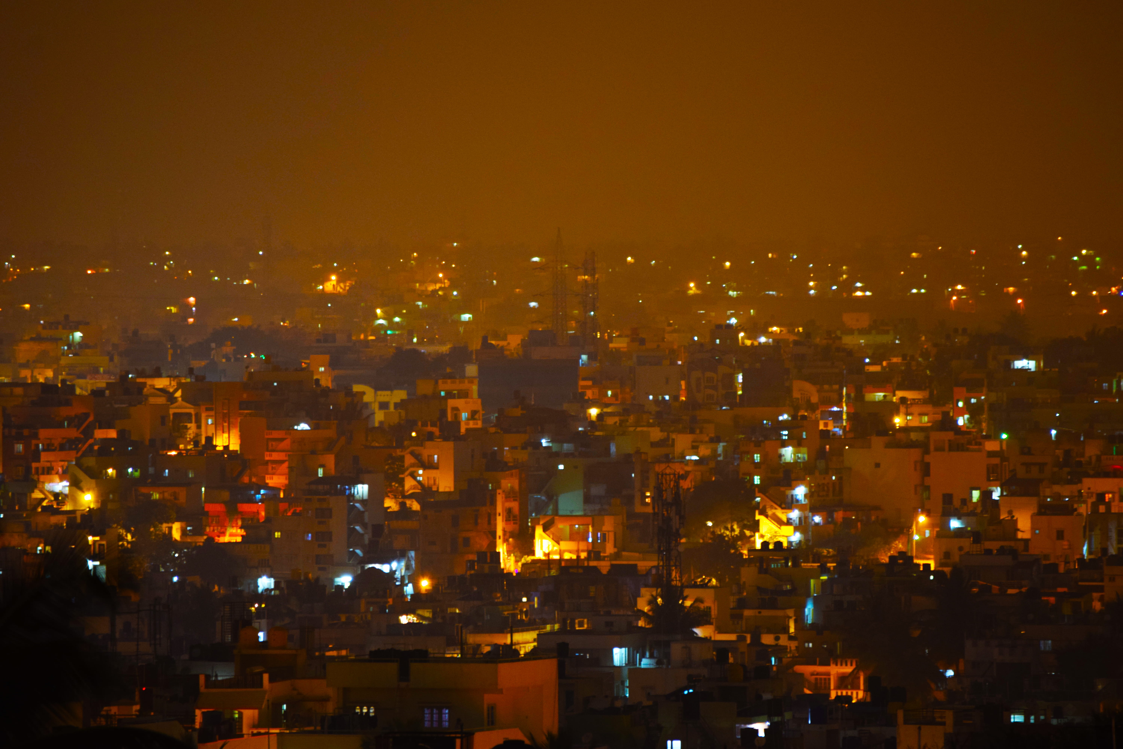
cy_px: 374
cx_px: 562
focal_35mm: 300
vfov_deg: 4.6
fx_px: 9358
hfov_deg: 6.9
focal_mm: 200
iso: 640
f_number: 5.6
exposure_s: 1.6
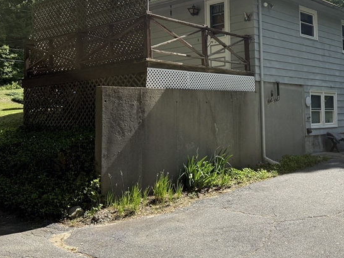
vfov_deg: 31.9
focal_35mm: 45
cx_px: 245
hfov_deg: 41.2
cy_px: 84
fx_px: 447
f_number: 1.78
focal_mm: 6.76
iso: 100
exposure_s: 1/4405
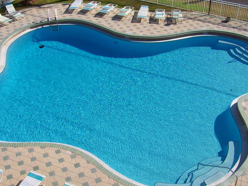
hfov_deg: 42.9
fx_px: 315
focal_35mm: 44
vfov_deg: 32.9
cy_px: 95
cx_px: 137
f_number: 5.6
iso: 80
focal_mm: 6.3
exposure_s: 1/750
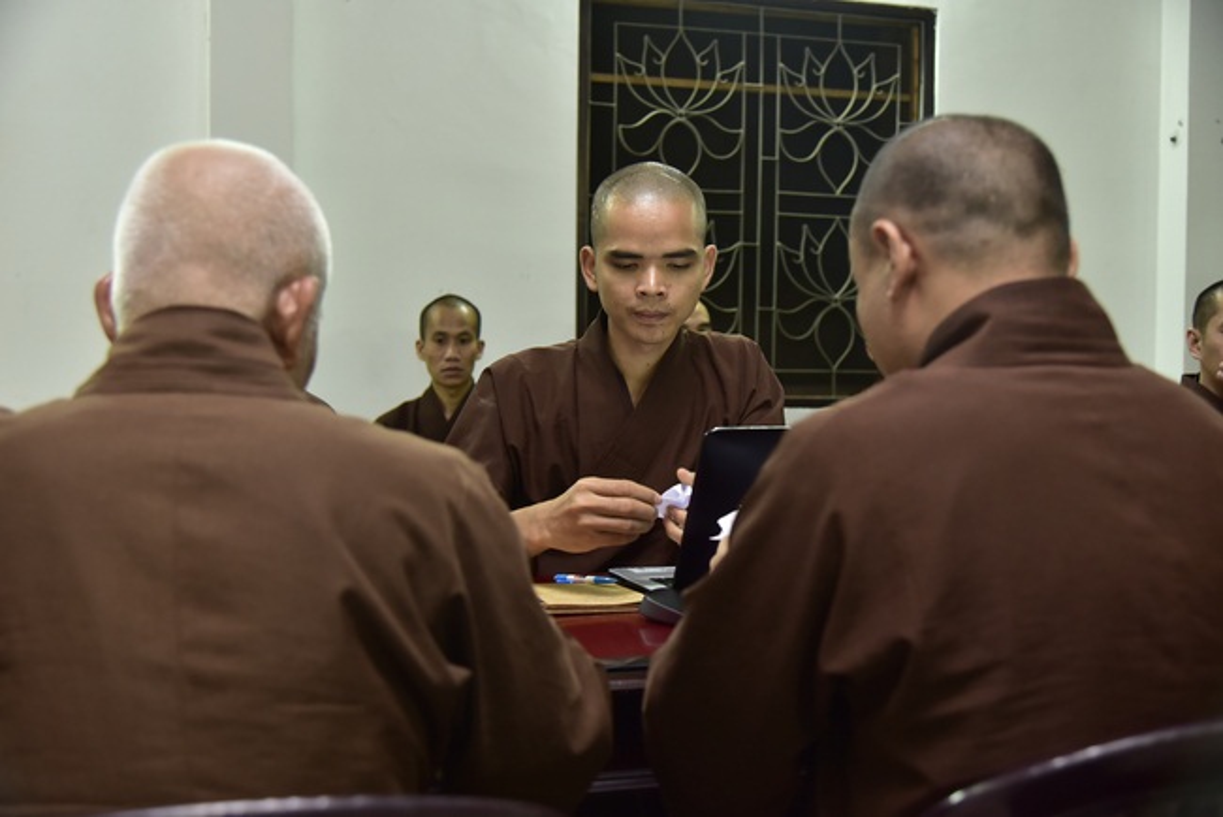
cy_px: 408
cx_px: 612
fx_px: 1495
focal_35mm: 44
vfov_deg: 30.5
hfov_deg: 44.5
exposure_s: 1/40
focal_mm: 44
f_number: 4
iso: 1250
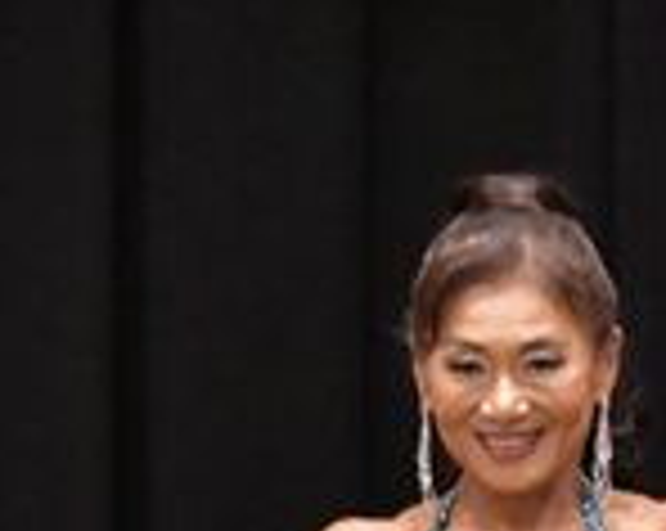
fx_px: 21811
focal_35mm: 1108
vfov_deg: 1.4
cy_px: 1080
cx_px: 587
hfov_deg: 1.7
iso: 6400
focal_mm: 150
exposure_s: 1/400
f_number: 5.6
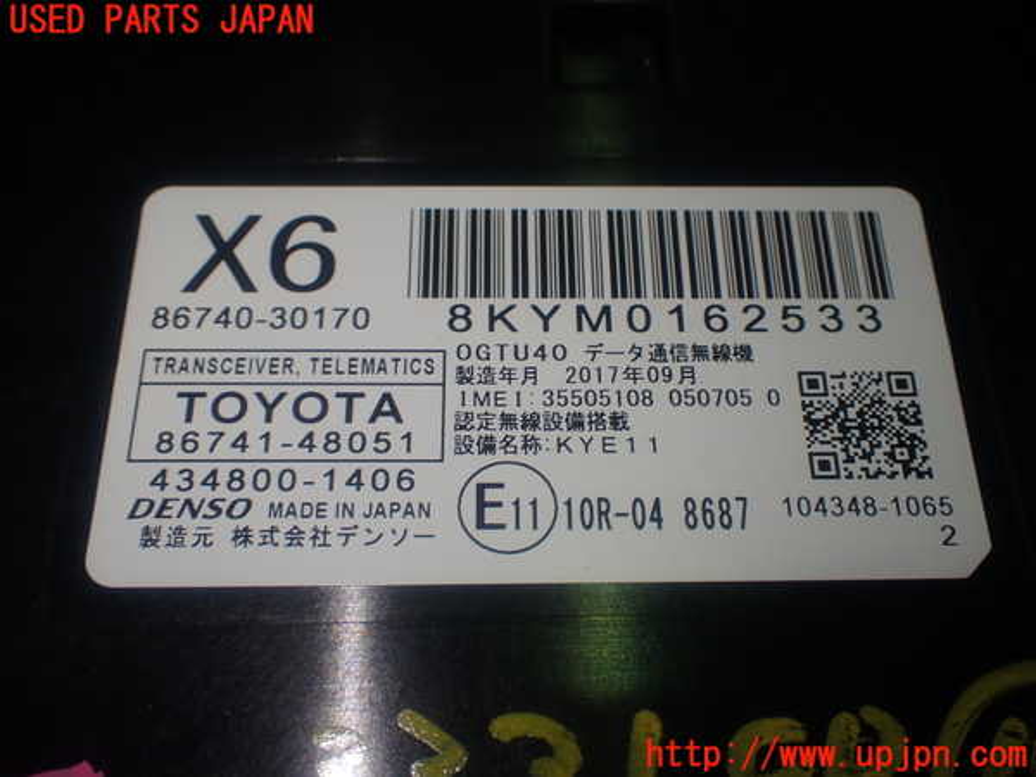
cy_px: 388
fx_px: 1137
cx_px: 518
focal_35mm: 38
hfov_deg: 49.0
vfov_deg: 37.7
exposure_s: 1/80
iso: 100
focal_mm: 6.83
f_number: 3.5
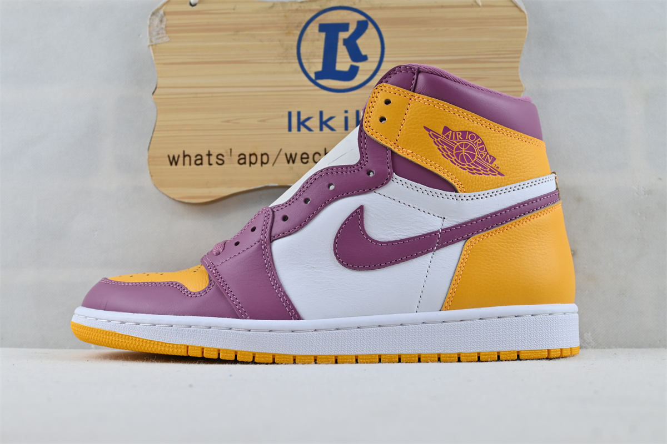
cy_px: 222
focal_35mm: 45
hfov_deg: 43.6
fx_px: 834
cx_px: 334
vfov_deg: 29.9
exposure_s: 1/60
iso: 100
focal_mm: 30
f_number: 4.8
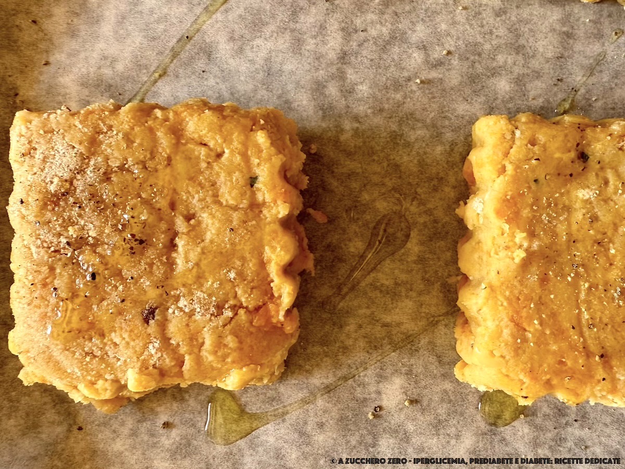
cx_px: 312
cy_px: 234
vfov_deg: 56.8
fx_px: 433
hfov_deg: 71.6
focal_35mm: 24
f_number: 2.2
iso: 100
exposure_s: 1/99
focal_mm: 2.22
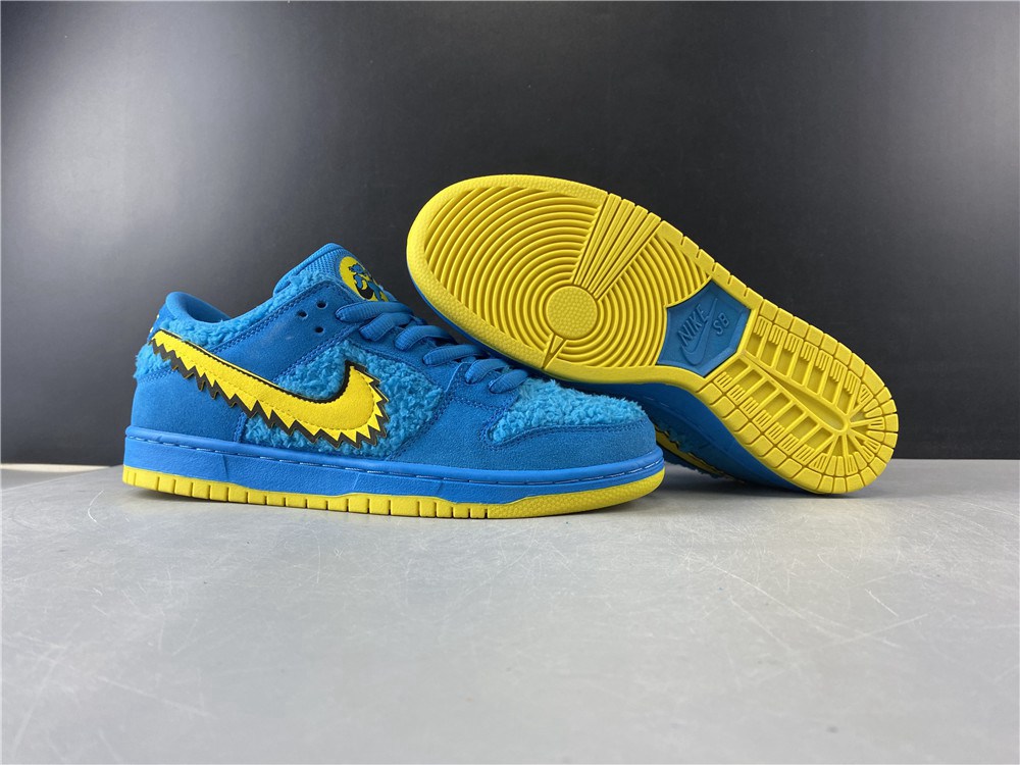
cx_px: 510
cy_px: 382
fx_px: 766
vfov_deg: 53.1
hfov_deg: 67.3
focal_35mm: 26
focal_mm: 4.25
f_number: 1.8
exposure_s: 1/100
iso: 80
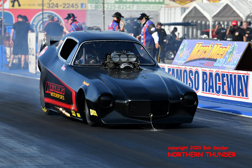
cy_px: 84
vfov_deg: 5.7
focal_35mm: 240
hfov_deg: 8.6
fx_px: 1681
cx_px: 126
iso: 160
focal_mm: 160
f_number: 5.6
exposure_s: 1/1000
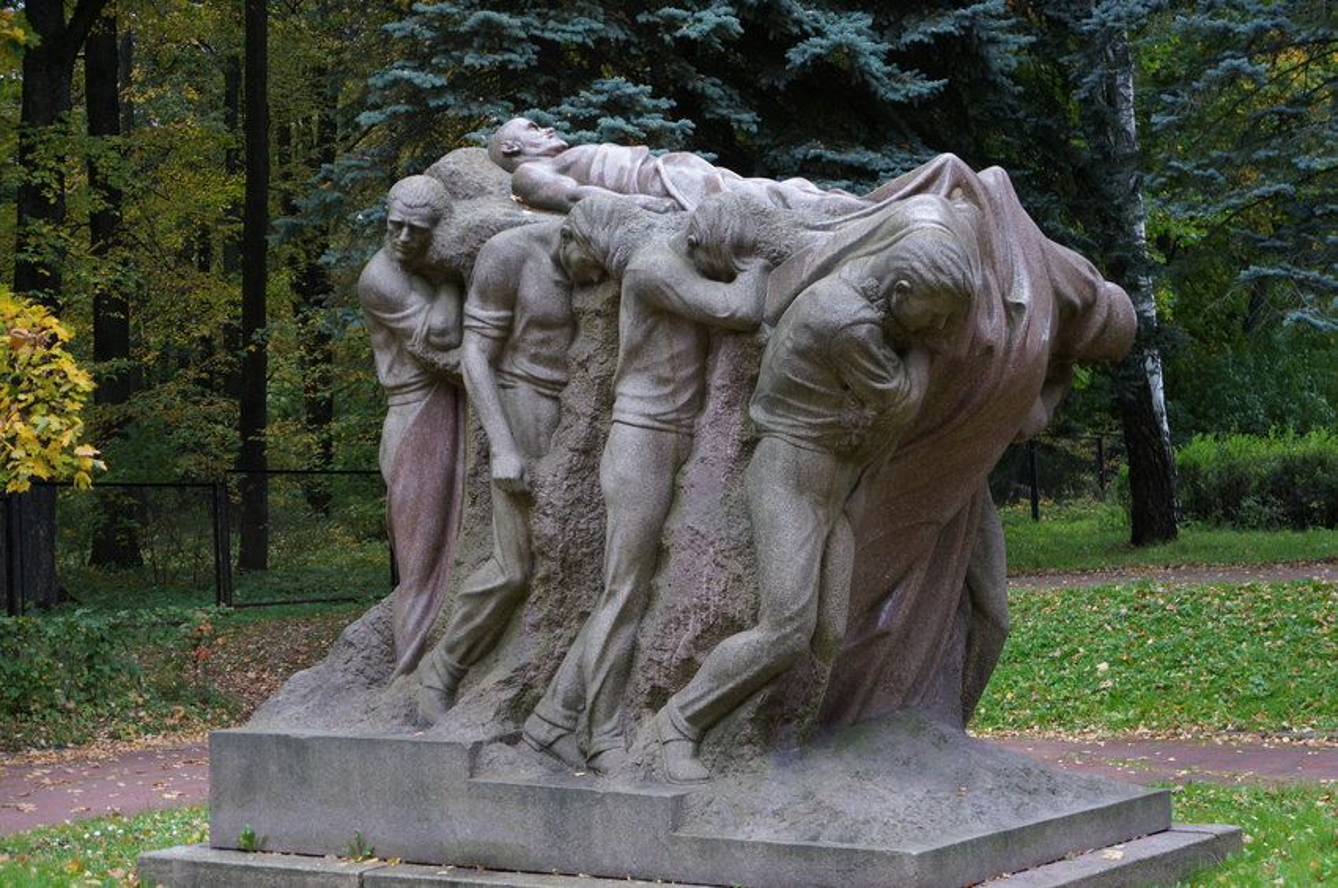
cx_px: 669
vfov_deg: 23.7
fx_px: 2115
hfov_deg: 35.1
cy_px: 444
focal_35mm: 57
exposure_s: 1/20
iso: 400
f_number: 4.5
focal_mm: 38
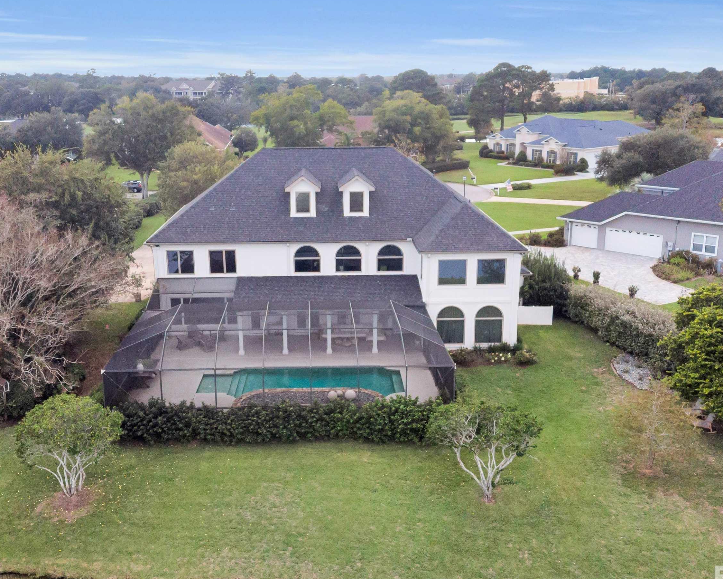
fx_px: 685
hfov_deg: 55.5
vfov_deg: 45.7
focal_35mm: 32
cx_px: 323
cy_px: 263
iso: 200
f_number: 2.8
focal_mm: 4.5
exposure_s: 1/100
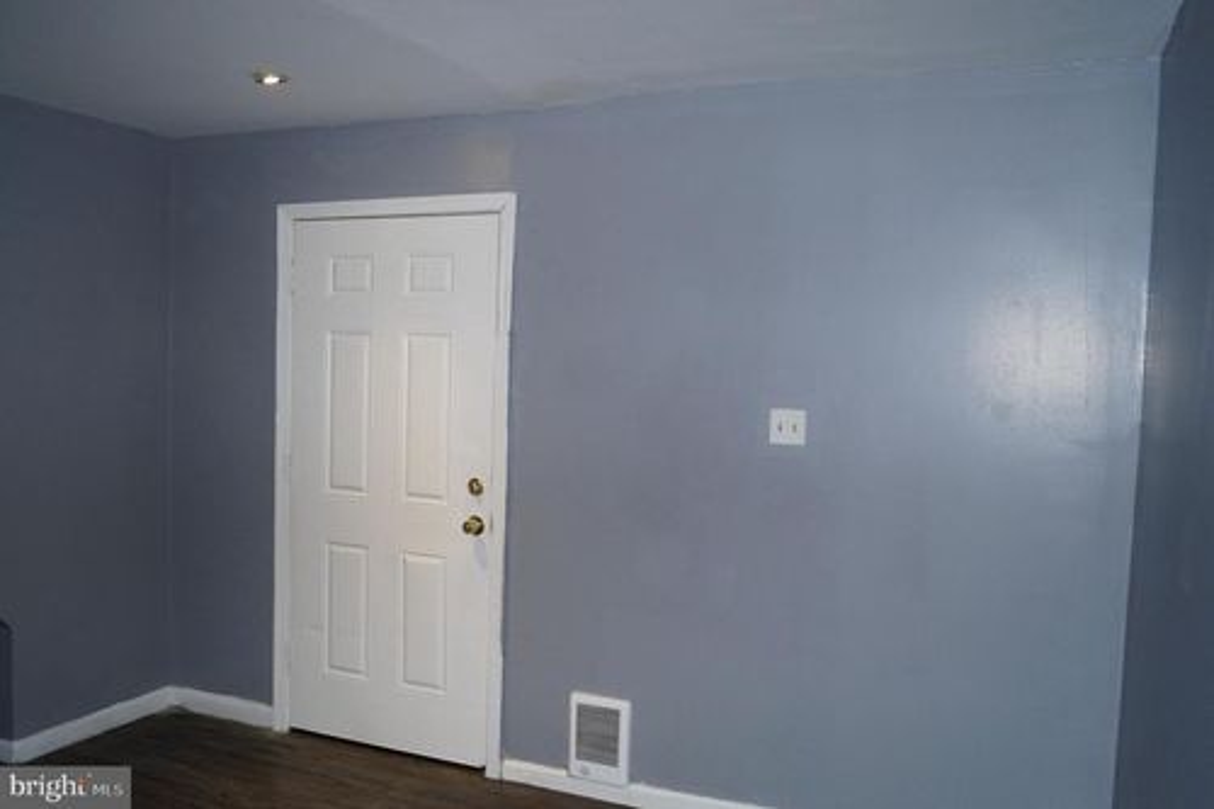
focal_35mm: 30
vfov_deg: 43.6
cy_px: 404
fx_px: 1011
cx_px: 607
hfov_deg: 61.9
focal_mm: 20
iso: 640
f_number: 3.5
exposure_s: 1/60
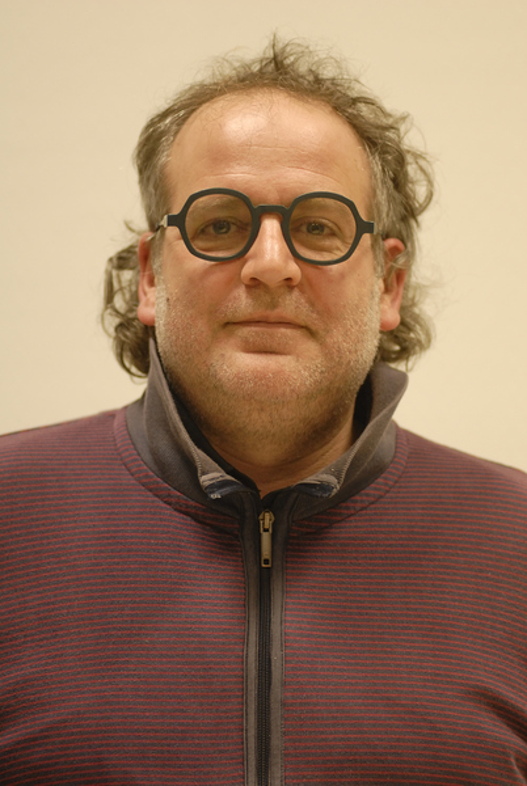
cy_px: 393
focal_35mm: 270
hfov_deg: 5.1
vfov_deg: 7.6
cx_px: 264
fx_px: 5908
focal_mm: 180
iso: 640
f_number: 2.8
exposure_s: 1/60
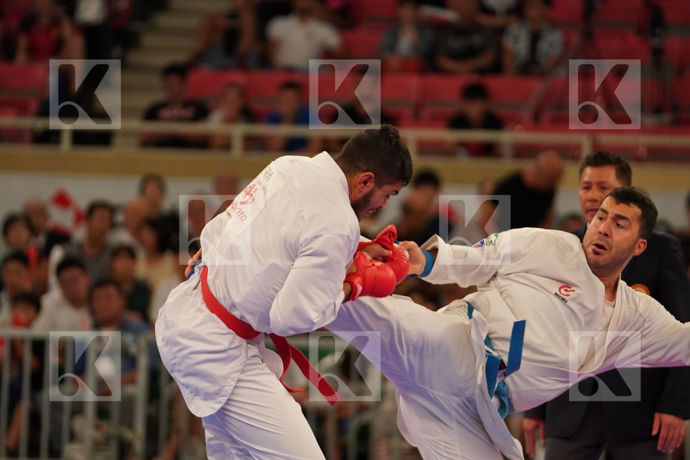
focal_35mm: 283
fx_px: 5424
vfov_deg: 4.9
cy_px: 230
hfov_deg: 7.3
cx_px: 345
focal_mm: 189
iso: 2000
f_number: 2.8
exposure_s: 1/1000
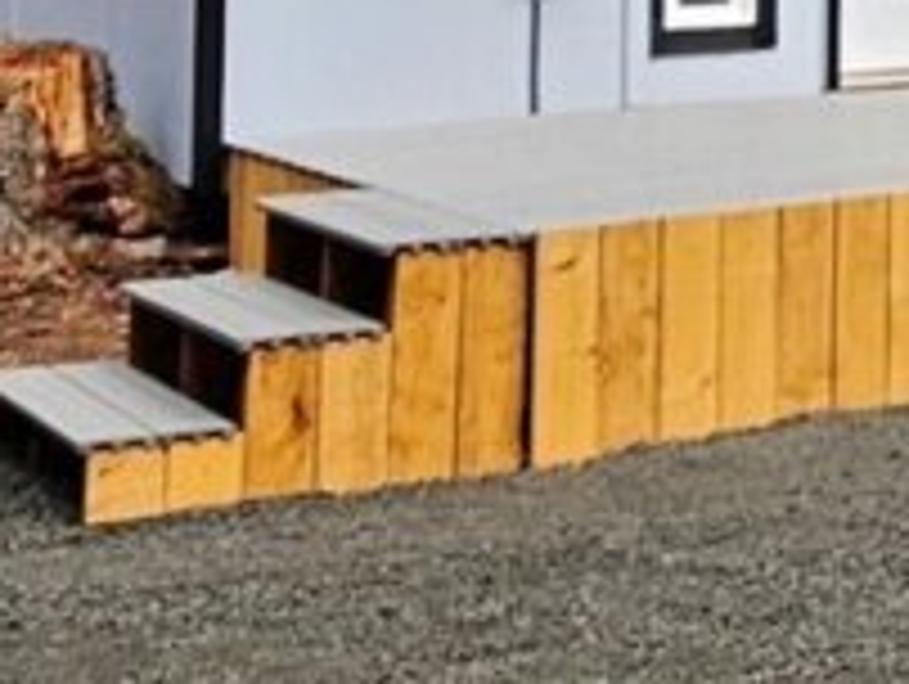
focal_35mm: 90
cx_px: 1773
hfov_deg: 16.8
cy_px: -328
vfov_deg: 15.3
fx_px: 2366
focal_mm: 2.2
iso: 50
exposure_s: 1/245
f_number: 2.2
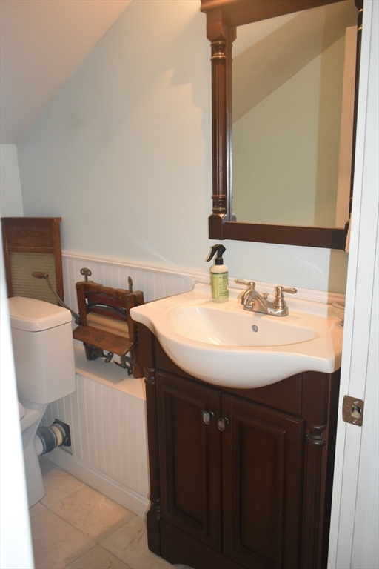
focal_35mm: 32
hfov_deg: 41.7
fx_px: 497
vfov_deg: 59.5
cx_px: 190
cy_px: 284
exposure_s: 1/60
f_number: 3.8
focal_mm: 21
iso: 1400
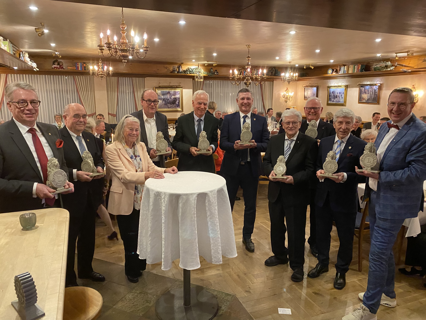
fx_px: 320
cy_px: 160
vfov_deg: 53.1
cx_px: 213
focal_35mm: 26
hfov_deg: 67.3
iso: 500
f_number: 1.8
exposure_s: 1/50
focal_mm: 4.25
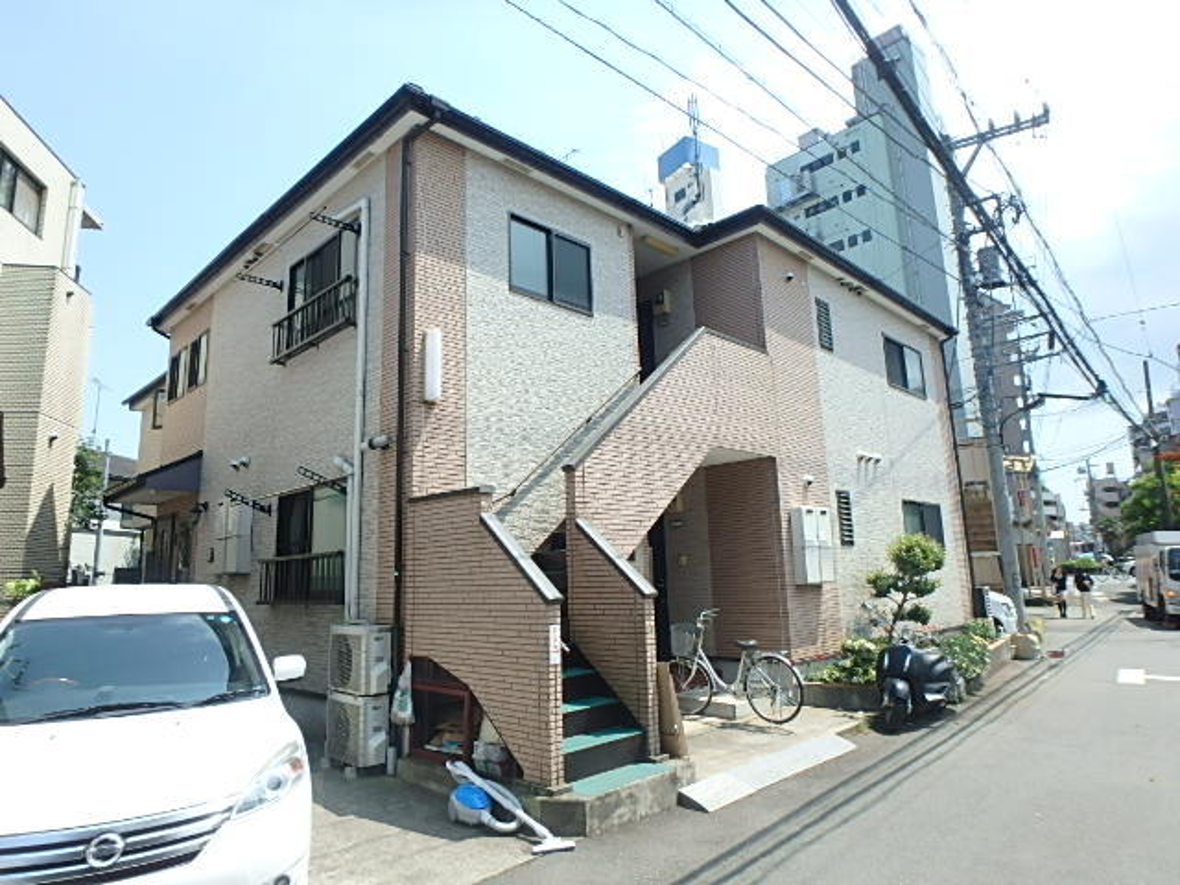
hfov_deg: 79.0
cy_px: 442
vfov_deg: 63.4
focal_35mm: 21
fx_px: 716
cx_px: 590
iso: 125
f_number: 3.5
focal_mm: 3.7
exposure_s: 1/640
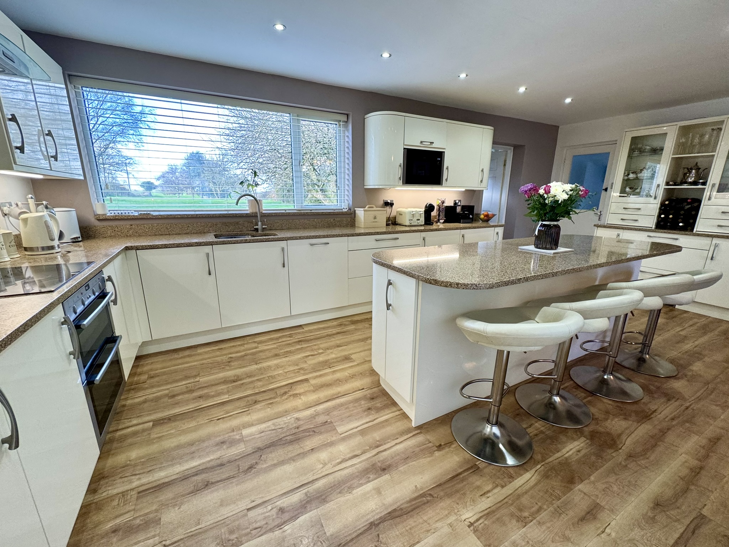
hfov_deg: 102.1
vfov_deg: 85.7
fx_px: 295
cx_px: 364
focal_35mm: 14
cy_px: 274
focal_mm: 2.22
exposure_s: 1/100
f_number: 2.2
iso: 125
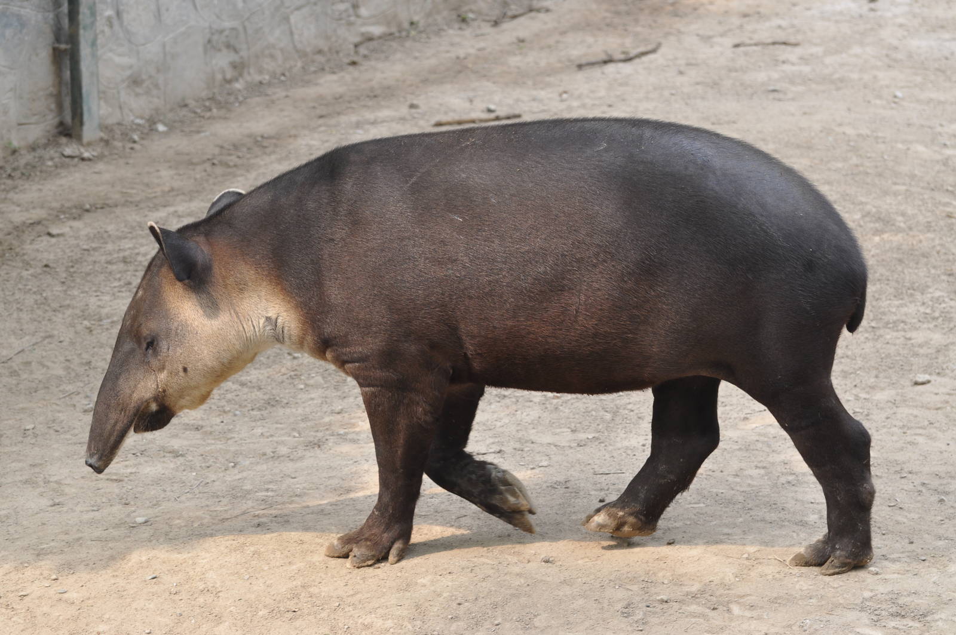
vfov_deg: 12.1
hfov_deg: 18.2
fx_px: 2984
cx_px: 478
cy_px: 318
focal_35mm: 112
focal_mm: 75
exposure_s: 1/320
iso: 400
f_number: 4.5
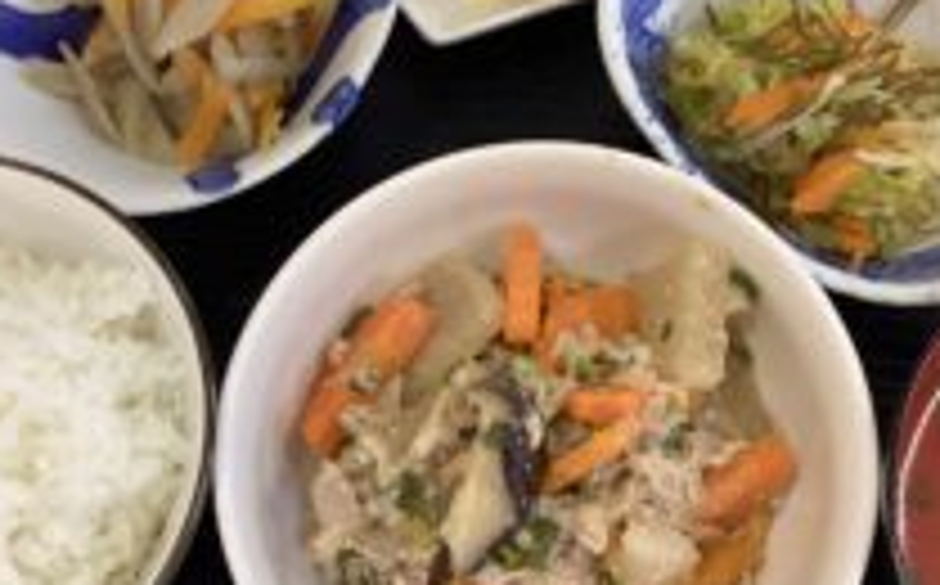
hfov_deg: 34.6
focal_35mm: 59
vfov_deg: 21.9
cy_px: 304
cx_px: 501
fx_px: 1509
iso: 250
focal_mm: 3.3
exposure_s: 1/60
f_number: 2.4
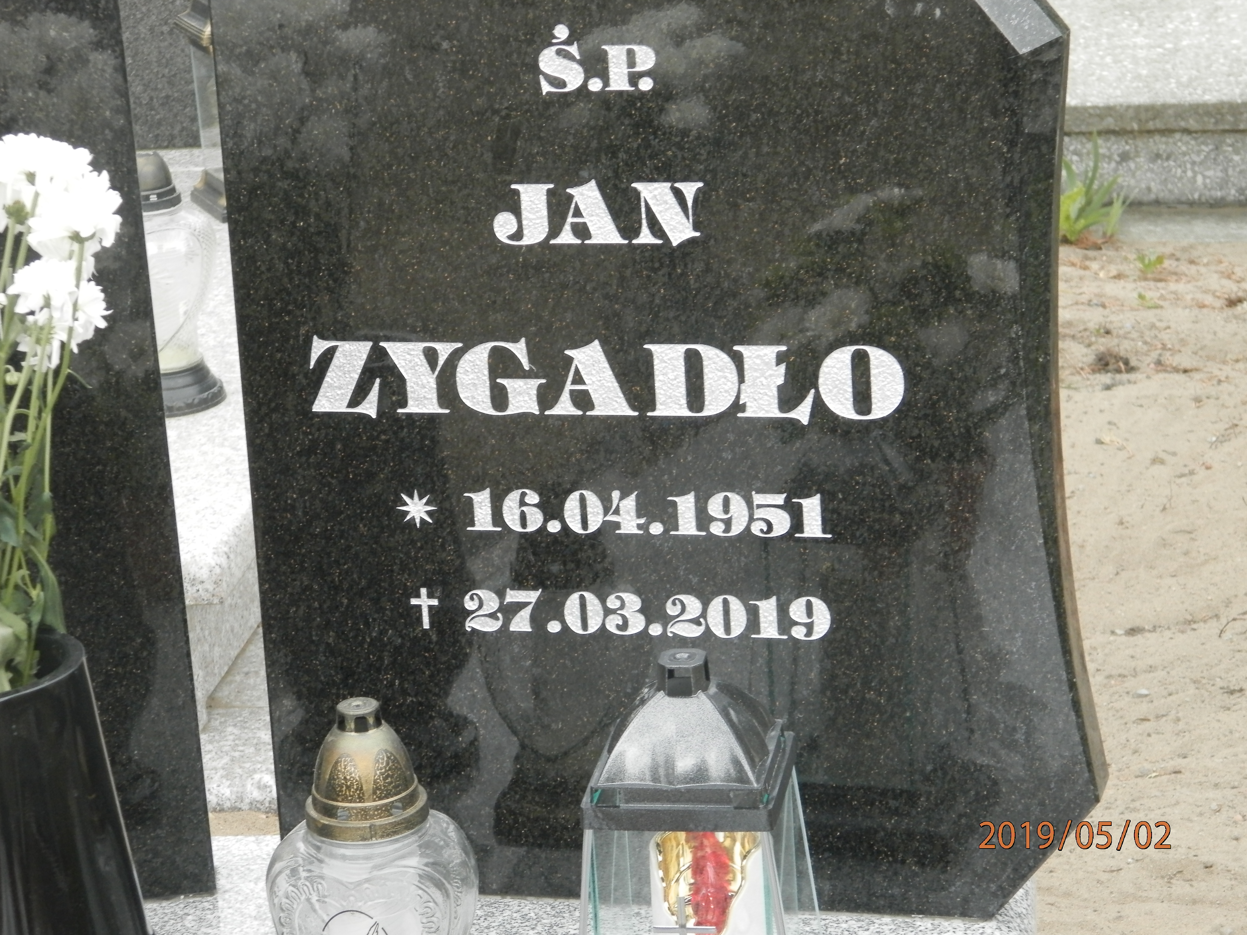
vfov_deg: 14.0
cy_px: 468
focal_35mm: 106
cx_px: 624
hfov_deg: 18.5
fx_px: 3819
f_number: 4.5
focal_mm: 19
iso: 200
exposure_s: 1/100
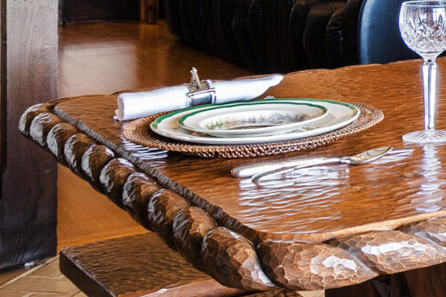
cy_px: -140
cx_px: 750
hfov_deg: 18.5
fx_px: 1127
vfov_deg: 14.1
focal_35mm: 91
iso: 100
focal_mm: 10
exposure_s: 1/2
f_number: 8
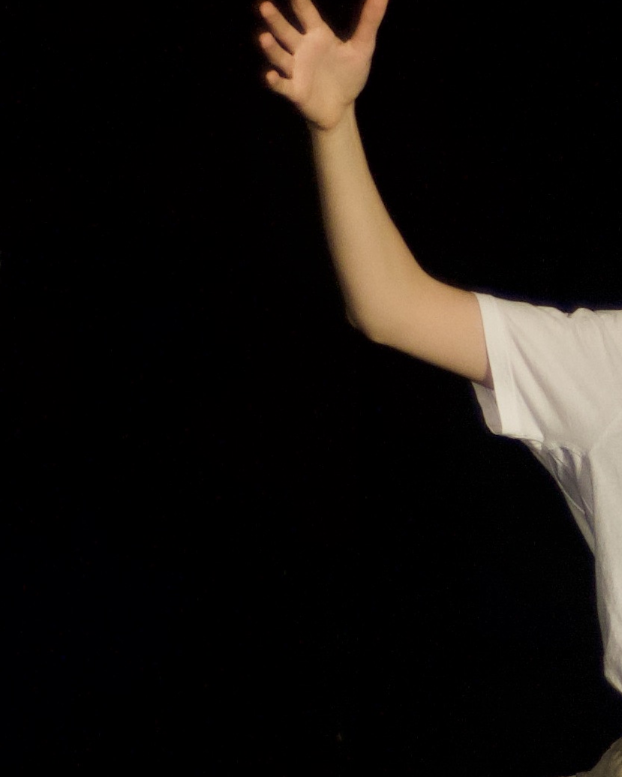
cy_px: 596
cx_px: 708
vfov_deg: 6.6
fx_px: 6695
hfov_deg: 5.3
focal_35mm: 291
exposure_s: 1/160
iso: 800
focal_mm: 50
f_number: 1.8
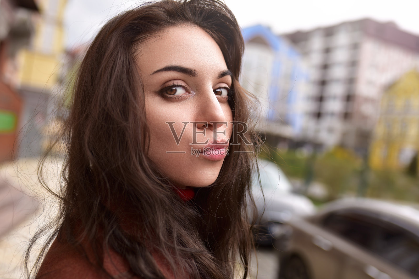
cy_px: 140
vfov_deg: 37.9
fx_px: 407
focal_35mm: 35
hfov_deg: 54.4
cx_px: 210
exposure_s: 1/500
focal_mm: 35
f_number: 2.5
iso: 250
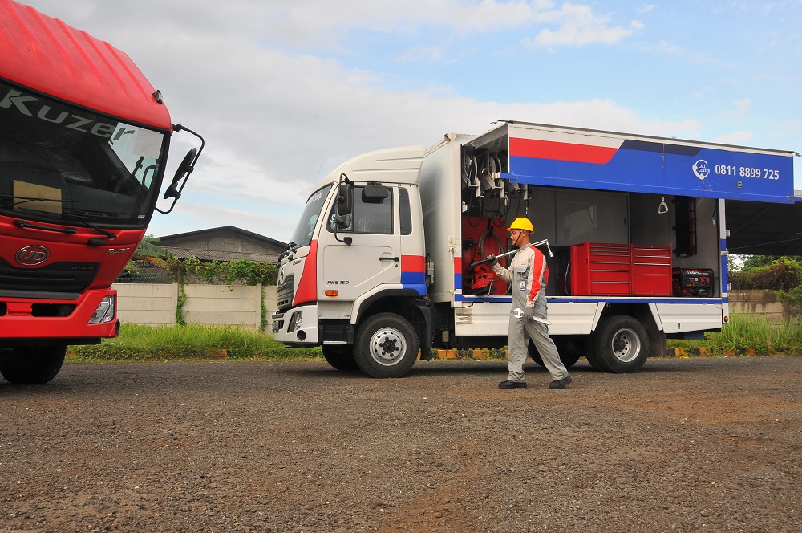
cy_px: 266
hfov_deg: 62.0
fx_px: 667
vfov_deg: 43.5
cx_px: 401
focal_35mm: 30
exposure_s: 1/30
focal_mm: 20
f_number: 13
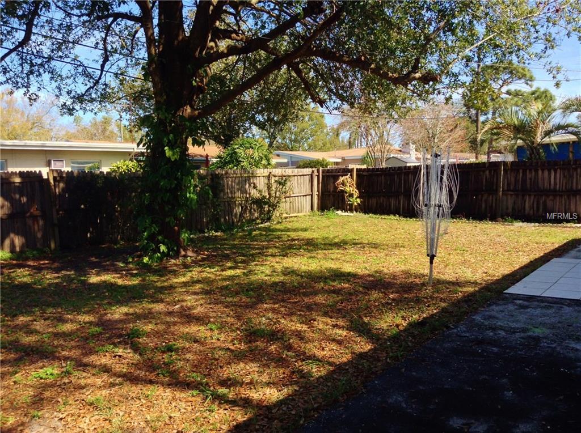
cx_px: 290
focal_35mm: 33
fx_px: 553
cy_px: 216
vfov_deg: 42.8
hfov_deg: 55.4
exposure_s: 1/391
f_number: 2.4
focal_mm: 3.3
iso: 25
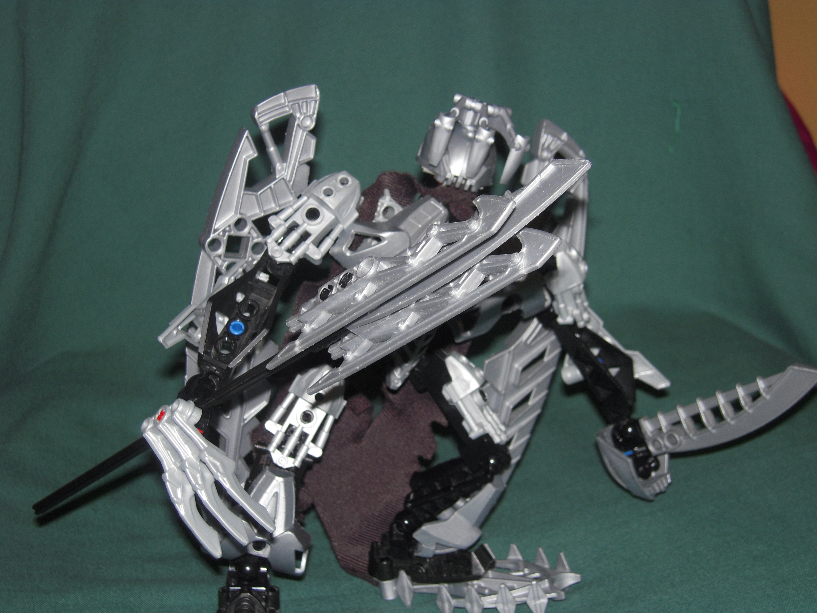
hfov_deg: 32.7
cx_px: 408
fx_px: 1393
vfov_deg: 24.8
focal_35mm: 59
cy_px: 306
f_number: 3.9
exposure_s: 1/40
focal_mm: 10.5
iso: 100
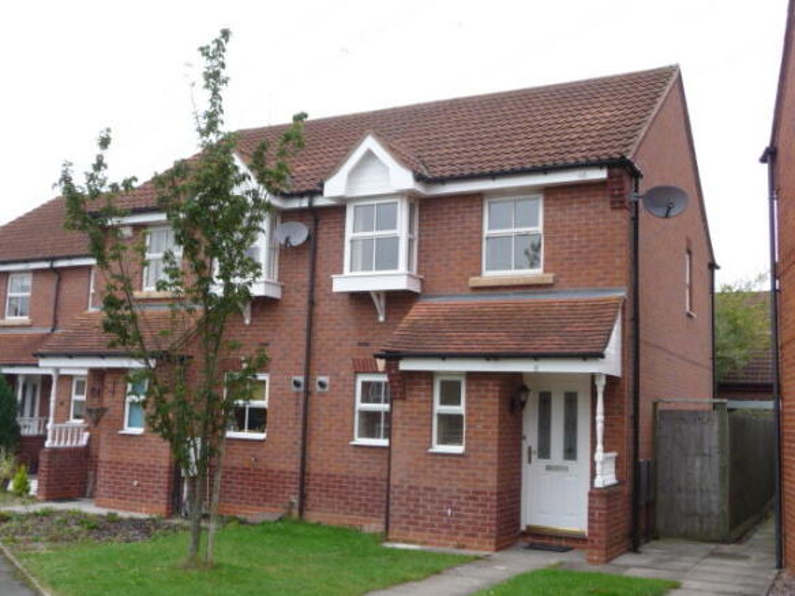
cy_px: 298
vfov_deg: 37.7
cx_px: 398
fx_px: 873
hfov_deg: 49.0
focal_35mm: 38
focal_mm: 4.7
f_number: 3.3
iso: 100
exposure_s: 1/200
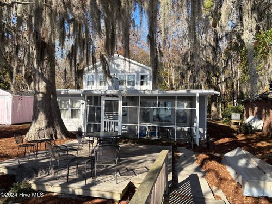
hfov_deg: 67.3
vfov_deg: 53.1
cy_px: 102
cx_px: 136
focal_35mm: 26
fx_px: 204
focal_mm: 5.96
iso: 50
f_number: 1.6
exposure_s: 1/1451
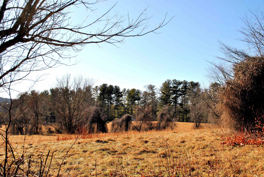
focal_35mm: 33
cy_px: 88
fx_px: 242
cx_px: 132
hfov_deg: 57.2
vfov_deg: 40.1
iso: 100
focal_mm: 22
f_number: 8
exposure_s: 1/250
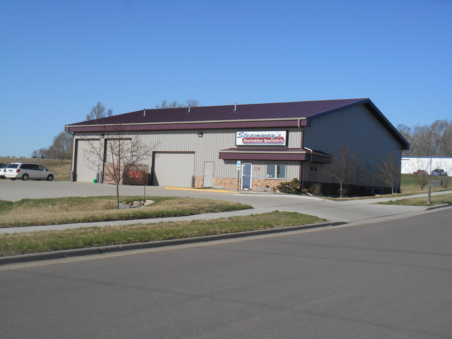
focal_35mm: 46
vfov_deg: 31.5
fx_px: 601
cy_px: 170
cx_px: 226
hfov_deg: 41.2
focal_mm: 8.3
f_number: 4
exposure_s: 1/800
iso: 80
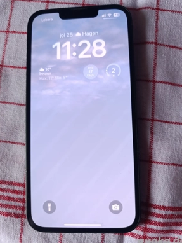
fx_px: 168
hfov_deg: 56.9
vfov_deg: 71.6
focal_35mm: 24
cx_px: 91
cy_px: 121
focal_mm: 6.14
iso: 1000
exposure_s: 1/100
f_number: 1.6
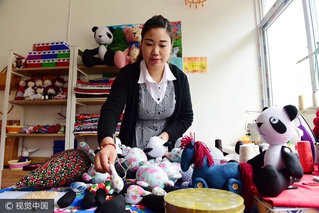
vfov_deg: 53.2
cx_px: 160
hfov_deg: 73.7
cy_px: 106
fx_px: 213
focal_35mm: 24
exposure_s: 1/80
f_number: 4.5
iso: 560
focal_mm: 24
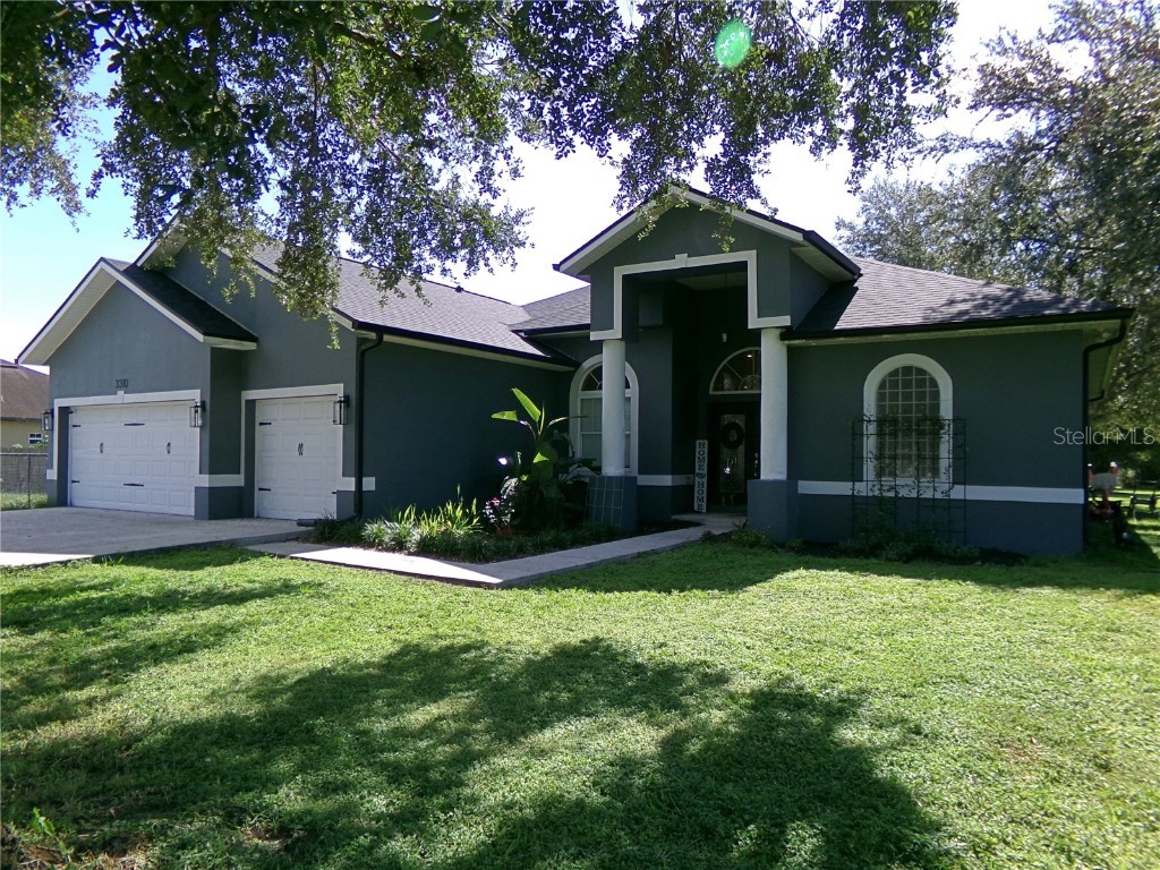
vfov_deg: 56.8
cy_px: 435
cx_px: 580
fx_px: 804
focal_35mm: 24
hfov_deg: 71.6
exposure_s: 1/420
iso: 100
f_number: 3.7
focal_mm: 4.3
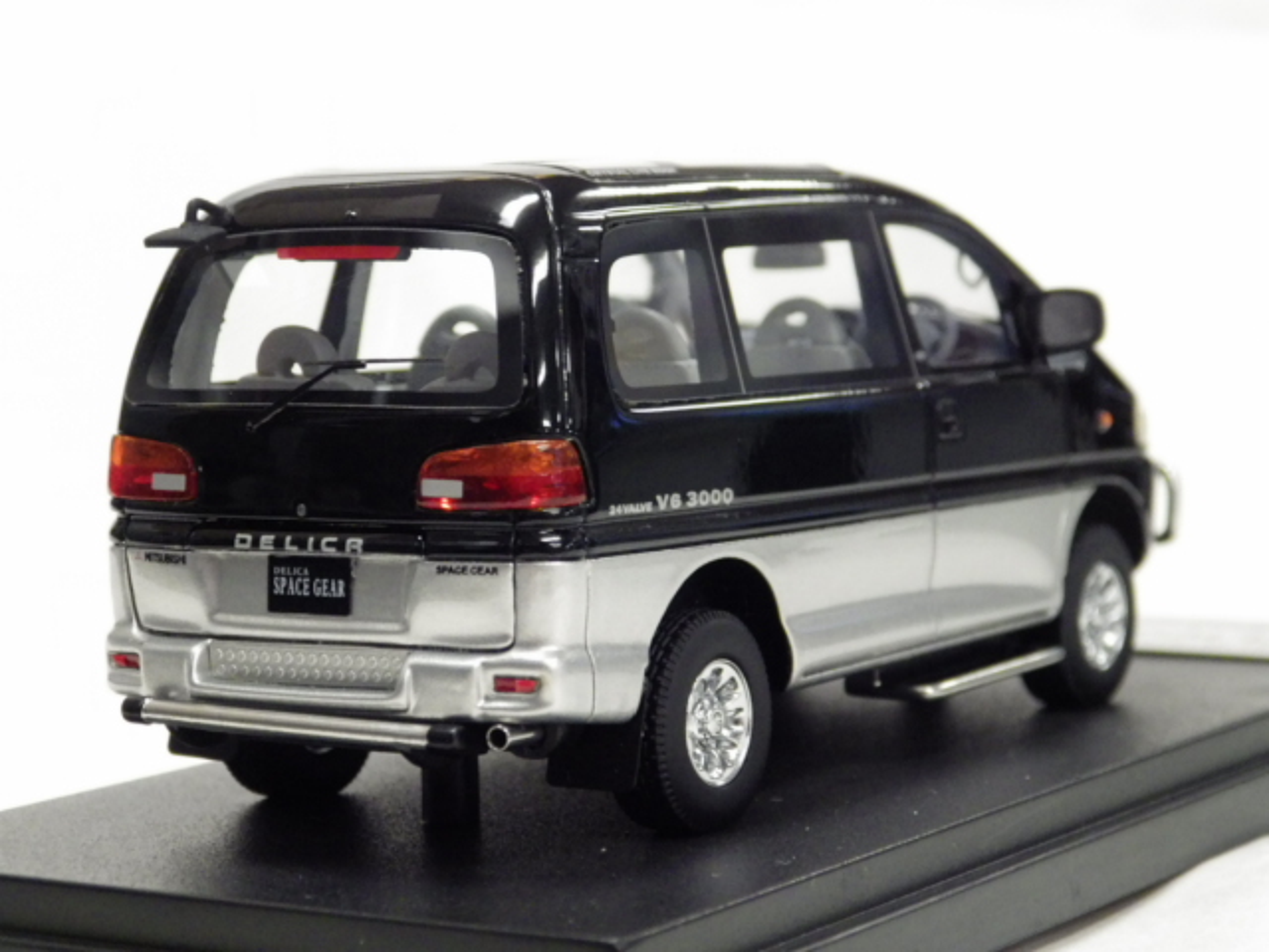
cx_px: 634
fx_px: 3776
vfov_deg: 14.4
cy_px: 476
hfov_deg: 19.1
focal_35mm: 103
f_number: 4.6
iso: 800
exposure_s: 1/45
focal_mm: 18.4
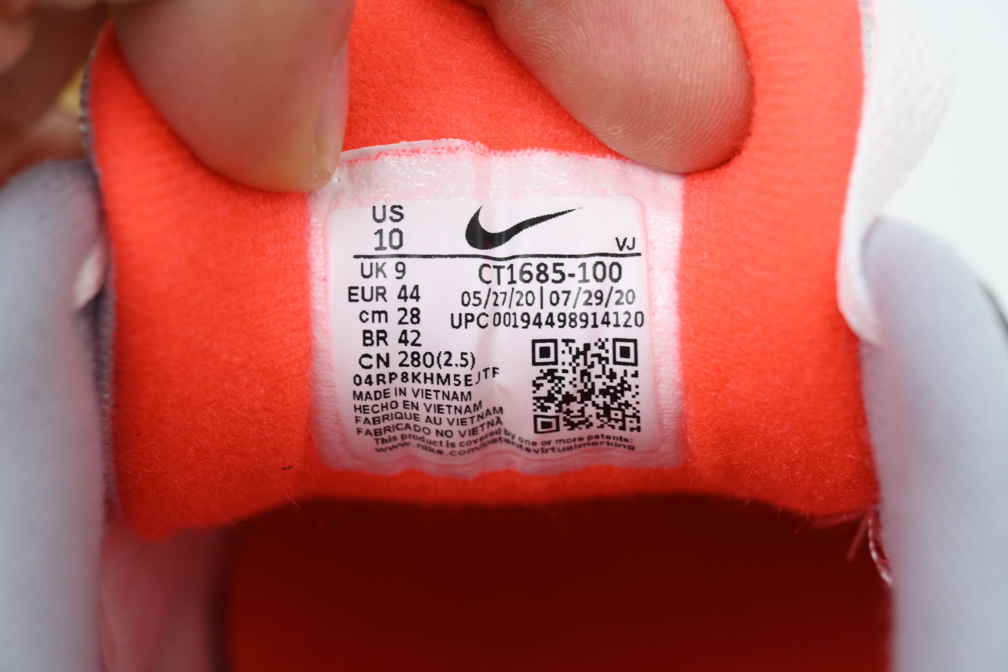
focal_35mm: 120
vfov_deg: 11.4
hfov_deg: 17.1
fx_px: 3360
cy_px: 336
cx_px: 504
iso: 400
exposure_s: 1/100
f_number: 10
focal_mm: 120
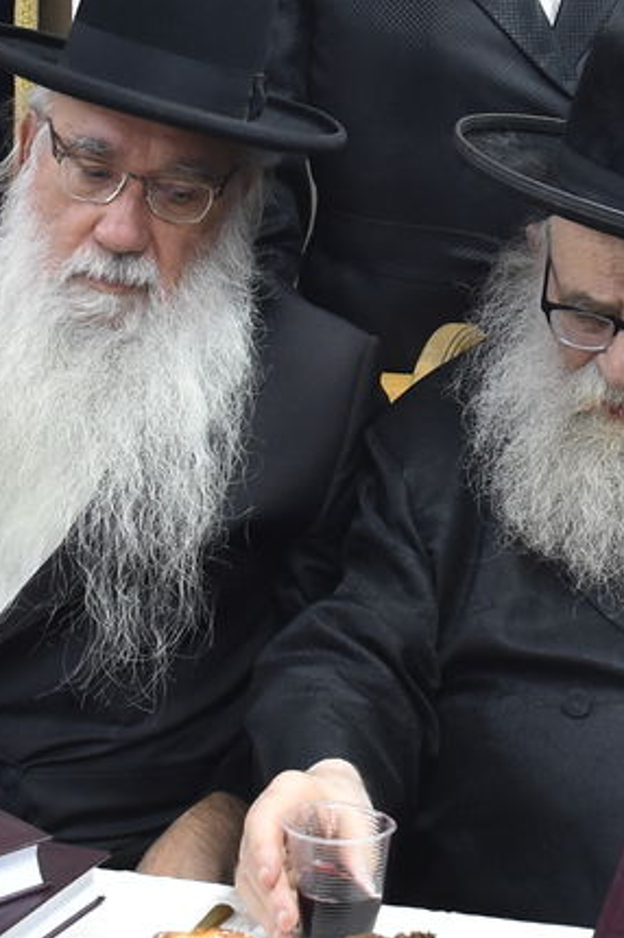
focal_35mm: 88
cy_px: 144
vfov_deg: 22.7
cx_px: 692
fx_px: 2292
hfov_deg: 15.1
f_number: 5.6
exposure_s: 1/60
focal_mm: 18
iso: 1250
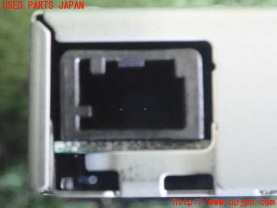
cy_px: 104
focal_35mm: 100
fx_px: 800
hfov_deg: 19.6
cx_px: 138
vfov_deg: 14.8
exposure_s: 1/50
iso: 6400
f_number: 4.9
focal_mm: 18
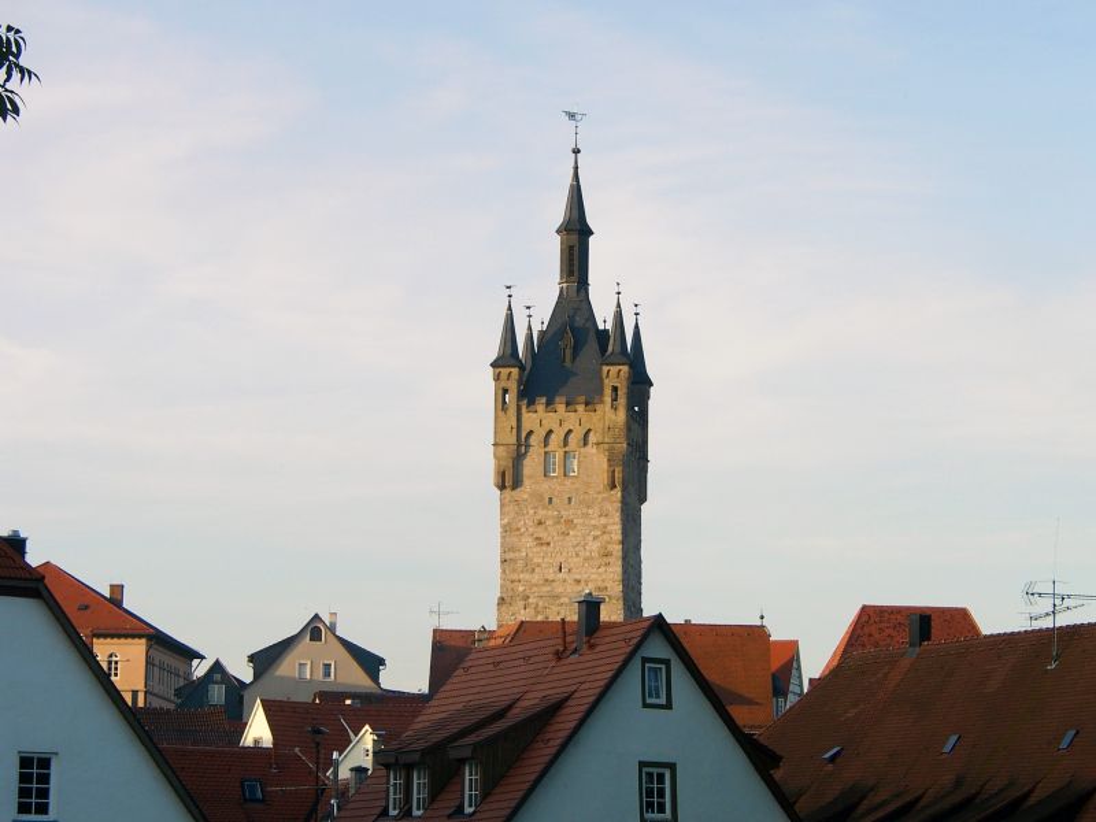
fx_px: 3166
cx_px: 548
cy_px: 411
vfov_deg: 14.8
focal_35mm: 100
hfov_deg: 19.6
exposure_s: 1/208
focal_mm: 20.74
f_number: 4
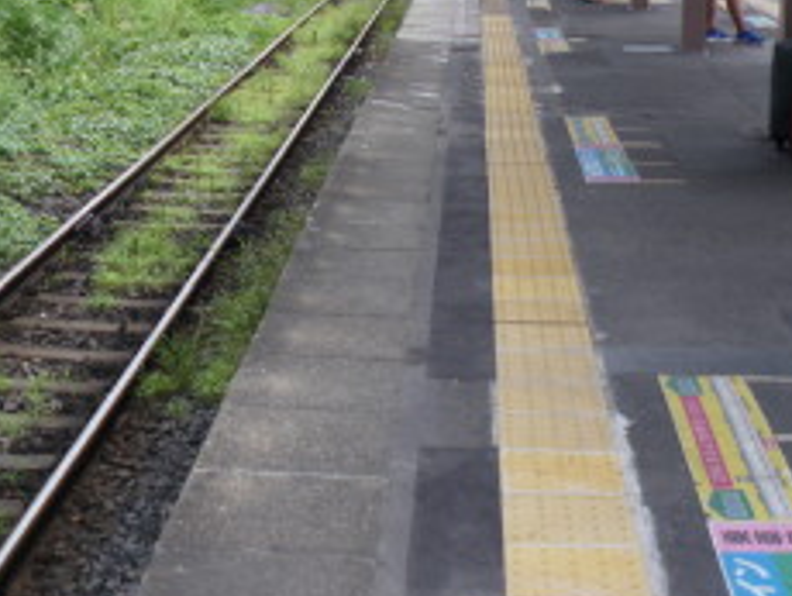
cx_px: 293
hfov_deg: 25.9
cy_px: 24
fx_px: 1718
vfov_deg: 19.2
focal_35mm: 75
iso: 64
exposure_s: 1/200
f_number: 3.5
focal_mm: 6.3
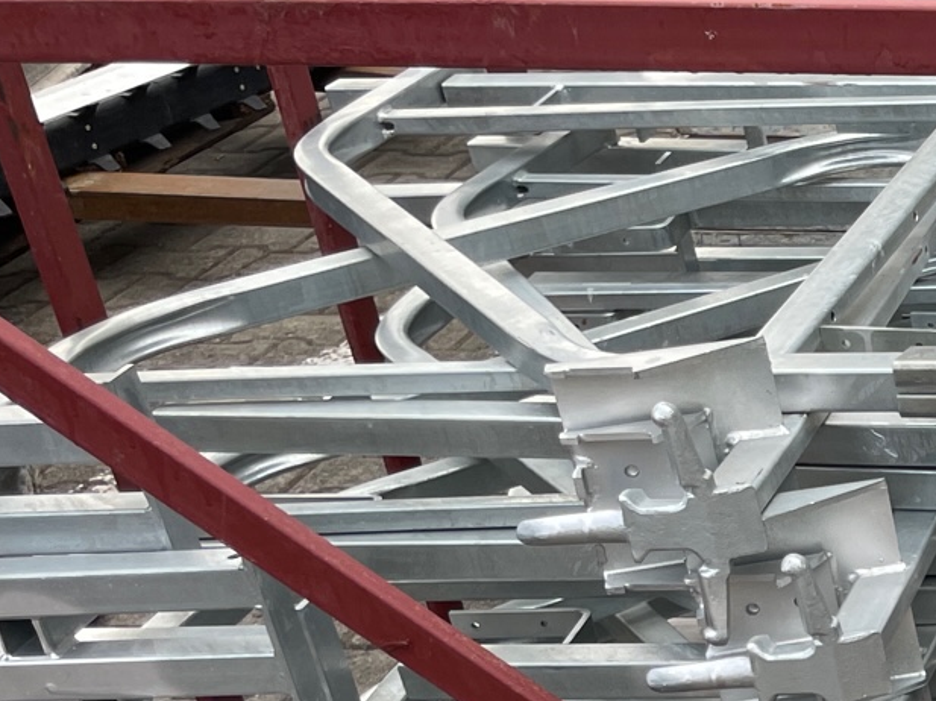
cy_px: 883
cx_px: 1432
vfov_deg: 16.5
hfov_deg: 19.8
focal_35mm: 85
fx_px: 2297
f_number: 1.6
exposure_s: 1/197
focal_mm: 4.2
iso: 32
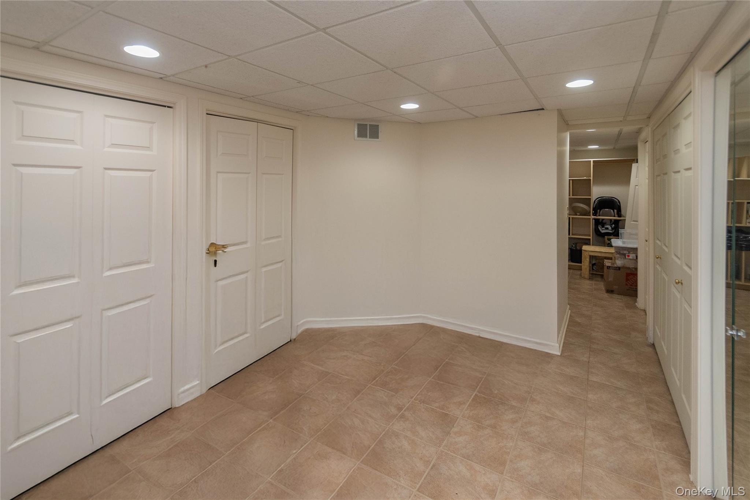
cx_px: 375
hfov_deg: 100.4
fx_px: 312
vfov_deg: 77.3
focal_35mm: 15
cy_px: 250
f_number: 5.6
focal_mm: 10
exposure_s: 1/60
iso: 1800
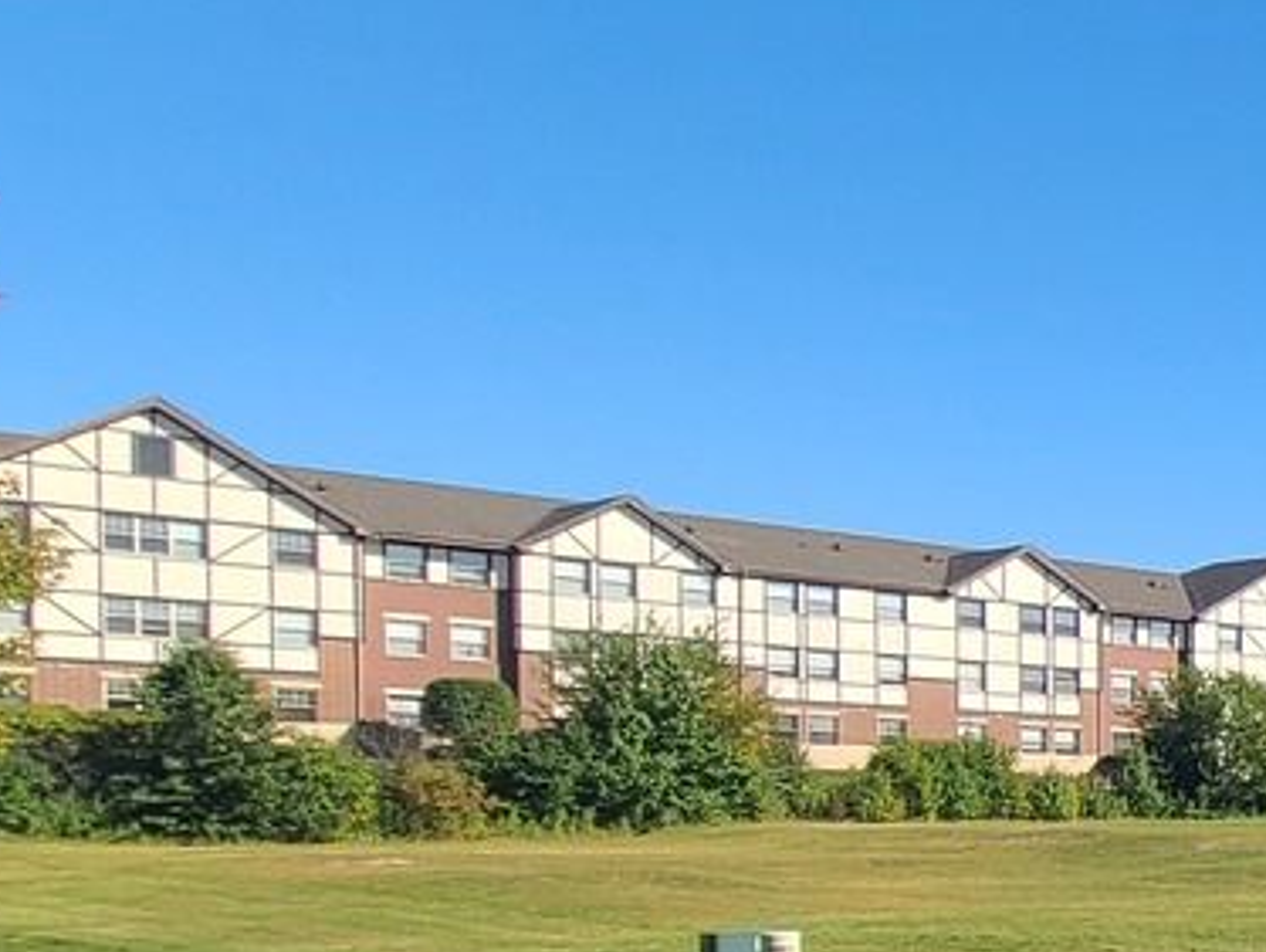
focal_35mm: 50
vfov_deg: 27.8
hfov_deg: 23.0
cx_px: 2221
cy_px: 894
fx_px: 1830
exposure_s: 1/1336
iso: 50
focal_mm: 2.2
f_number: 2.2
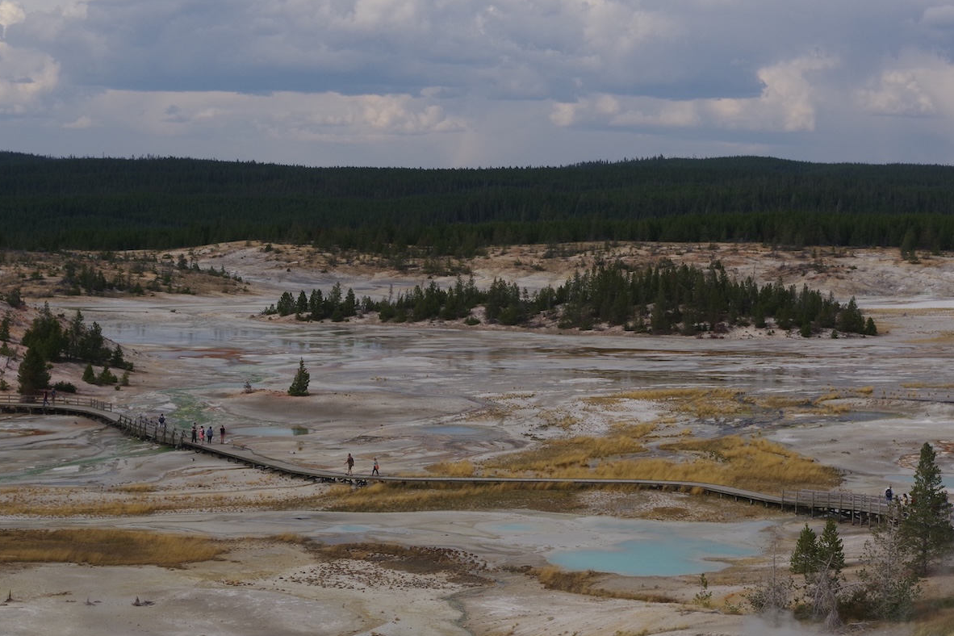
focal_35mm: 78
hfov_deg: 26.0
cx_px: 530
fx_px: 2067
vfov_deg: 17.5
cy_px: 257
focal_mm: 42.5
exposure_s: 1/160
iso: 400
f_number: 11
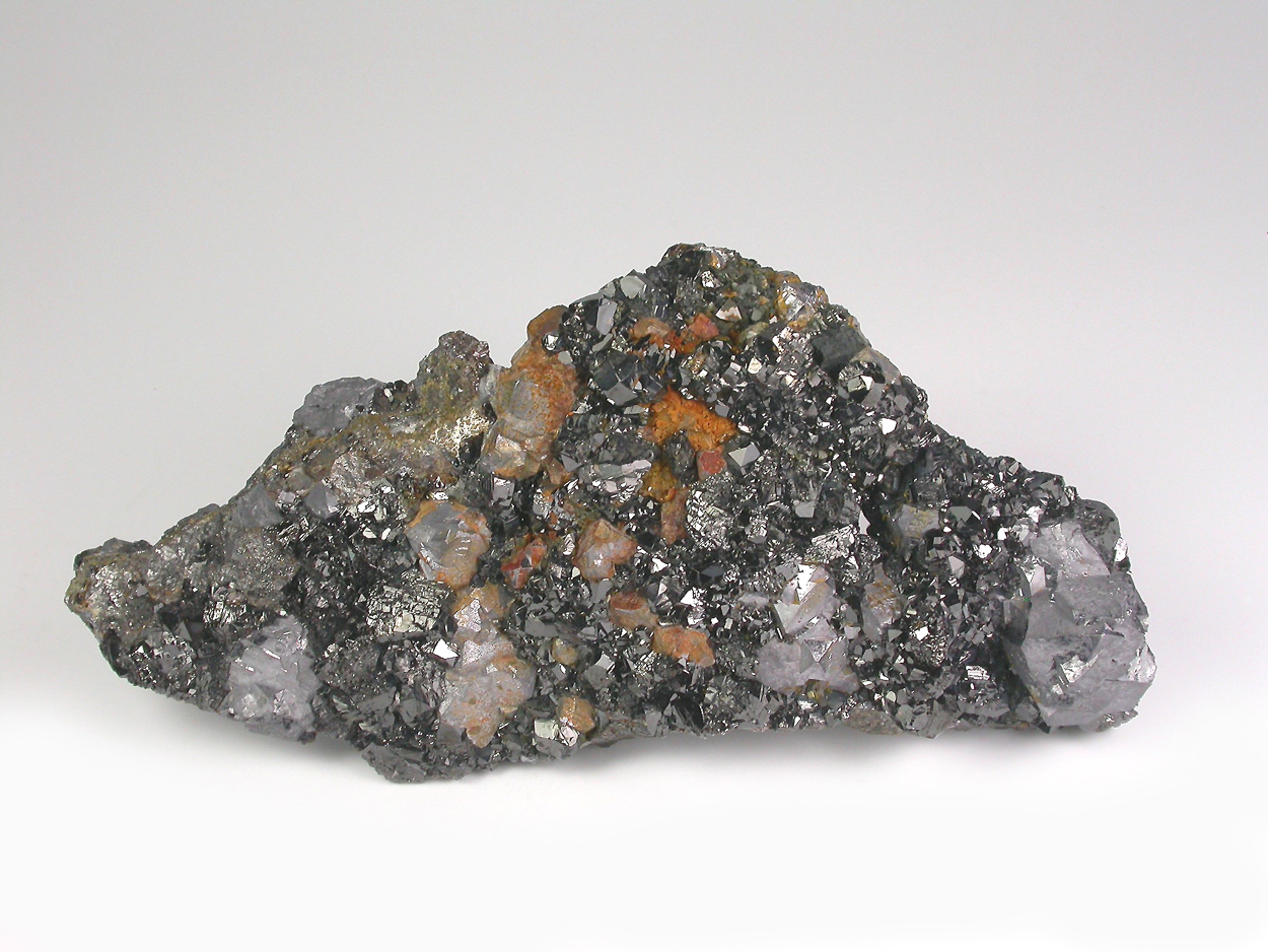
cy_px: 476
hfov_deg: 24.4
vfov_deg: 18.4
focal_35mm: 80
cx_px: 634
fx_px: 2931
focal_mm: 16.7
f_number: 5.7
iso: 100
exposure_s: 1/201
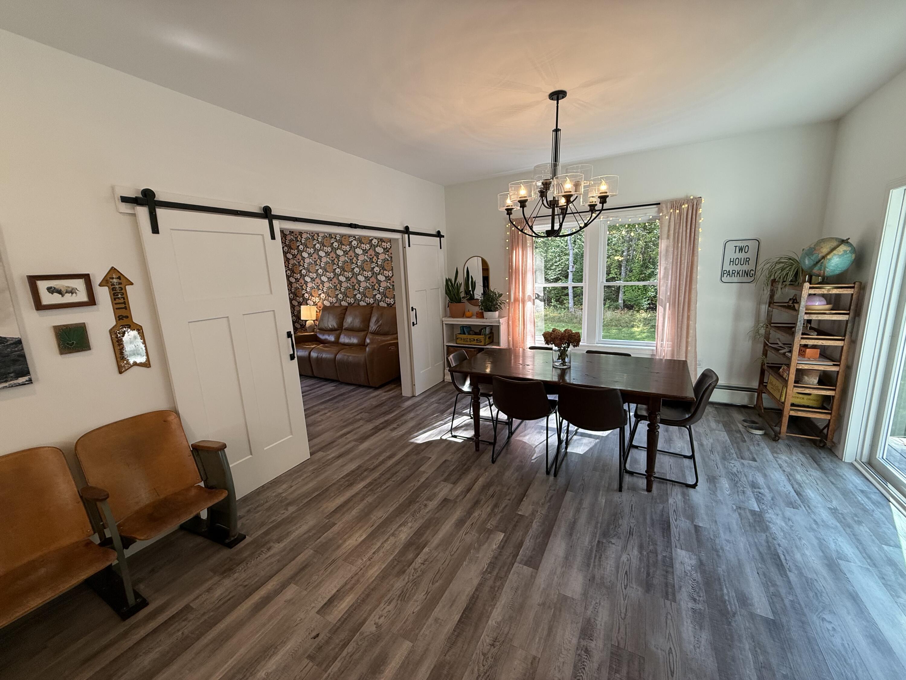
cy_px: 340
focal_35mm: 14
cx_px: 453
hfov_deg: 102.1
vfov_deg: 85.7
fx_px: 366
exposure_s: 1/120
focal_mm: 2.22
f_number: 2.2
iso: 160
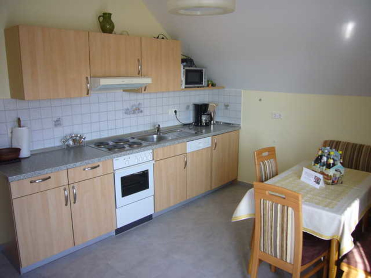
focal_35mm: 28
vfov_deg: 49.7
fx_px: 300
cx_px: 186
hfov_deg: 63.4
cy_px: 139
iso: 100
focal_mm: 4.6
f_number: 2.8
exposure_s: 1/30
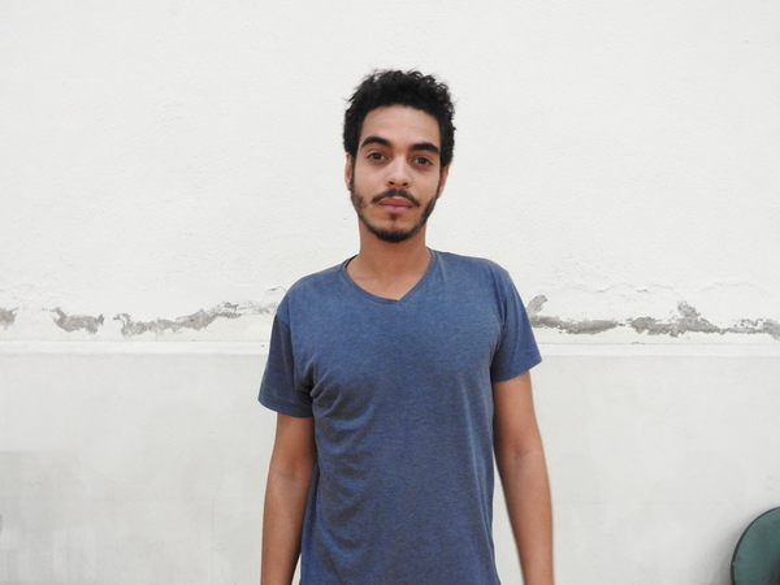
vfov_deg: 49.7
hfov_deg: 63.4
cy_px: 292
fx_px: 631
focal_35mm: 28
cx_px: 390
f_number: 3.5
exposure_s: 1/8
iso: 450
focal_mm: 5
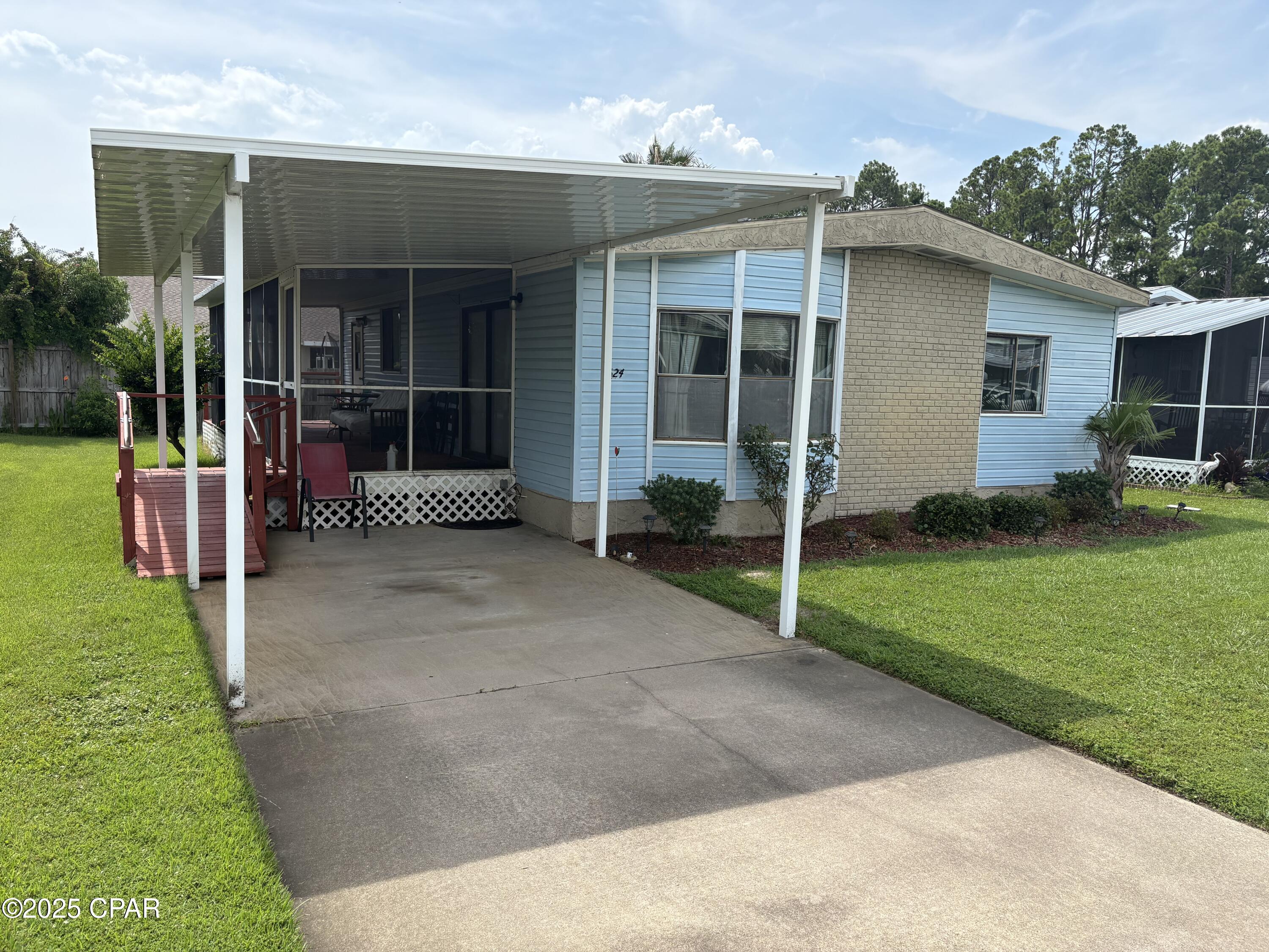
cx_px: 634
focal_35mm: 26
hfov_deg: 67.3
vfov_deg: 53.1
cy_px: 476
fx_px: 953
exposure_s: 1/3279
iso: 64
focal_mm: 5.96
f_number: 1.6
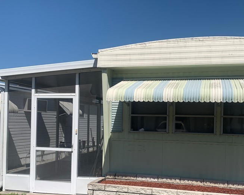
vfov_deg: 37.0
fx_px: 289
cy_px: 126
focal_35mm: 40
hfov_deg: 45.6
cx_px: 143
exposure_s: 1/4464
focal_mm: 4.25
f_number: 1.8
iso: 25
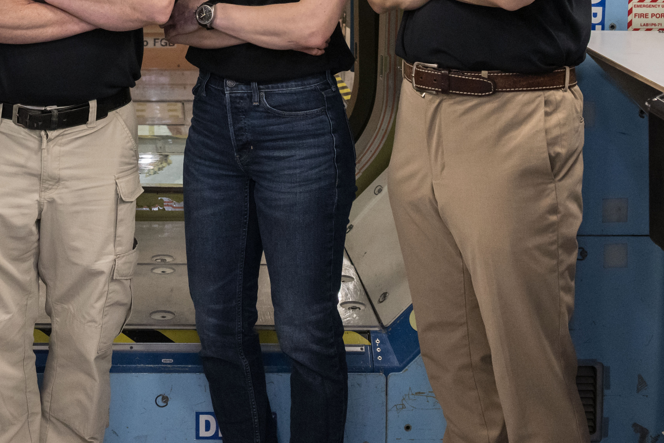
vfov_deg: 18.2
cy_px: -51
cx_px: 137
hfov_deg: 27.5
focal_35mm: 72
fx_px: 1331
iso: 2500
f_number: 5.6
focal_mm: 31.5
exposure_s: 1/100
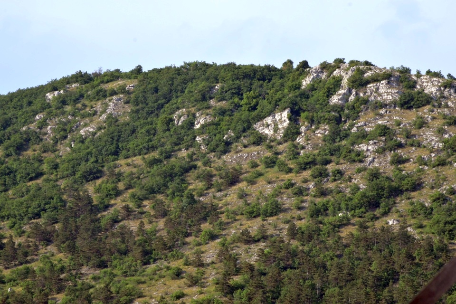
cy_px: 152
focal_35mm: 210
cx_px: 228
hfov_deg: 9.8
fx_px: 2660
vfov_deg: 6.5
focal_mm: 140
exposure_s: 1/50
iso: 100
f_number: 14
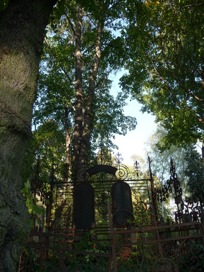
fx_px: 220
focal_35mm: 28
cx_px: 102
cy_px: 136
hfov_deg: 49.7
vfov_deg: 63.4
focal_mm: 4.7
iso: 100
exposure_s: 1/160
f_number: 3.3
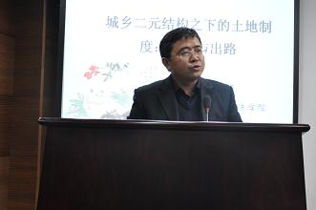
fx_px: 427
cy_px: 99
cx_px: 190
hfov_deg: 40.5
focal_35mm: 49
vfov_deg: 27.7
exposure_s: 1/25
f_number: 5
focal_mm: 25
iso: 400
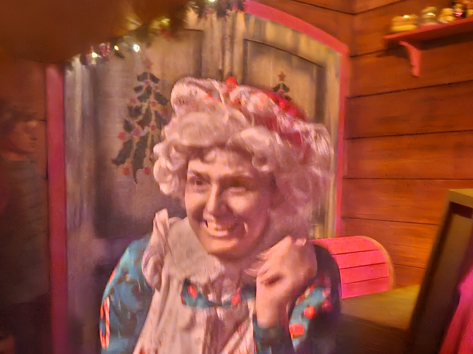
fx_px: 533
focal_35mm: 39
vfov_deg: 36.6
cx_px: 178
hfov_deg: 47.4
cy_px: 216
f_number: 1.8
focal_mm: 5.4
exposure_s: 1/4
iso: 3200
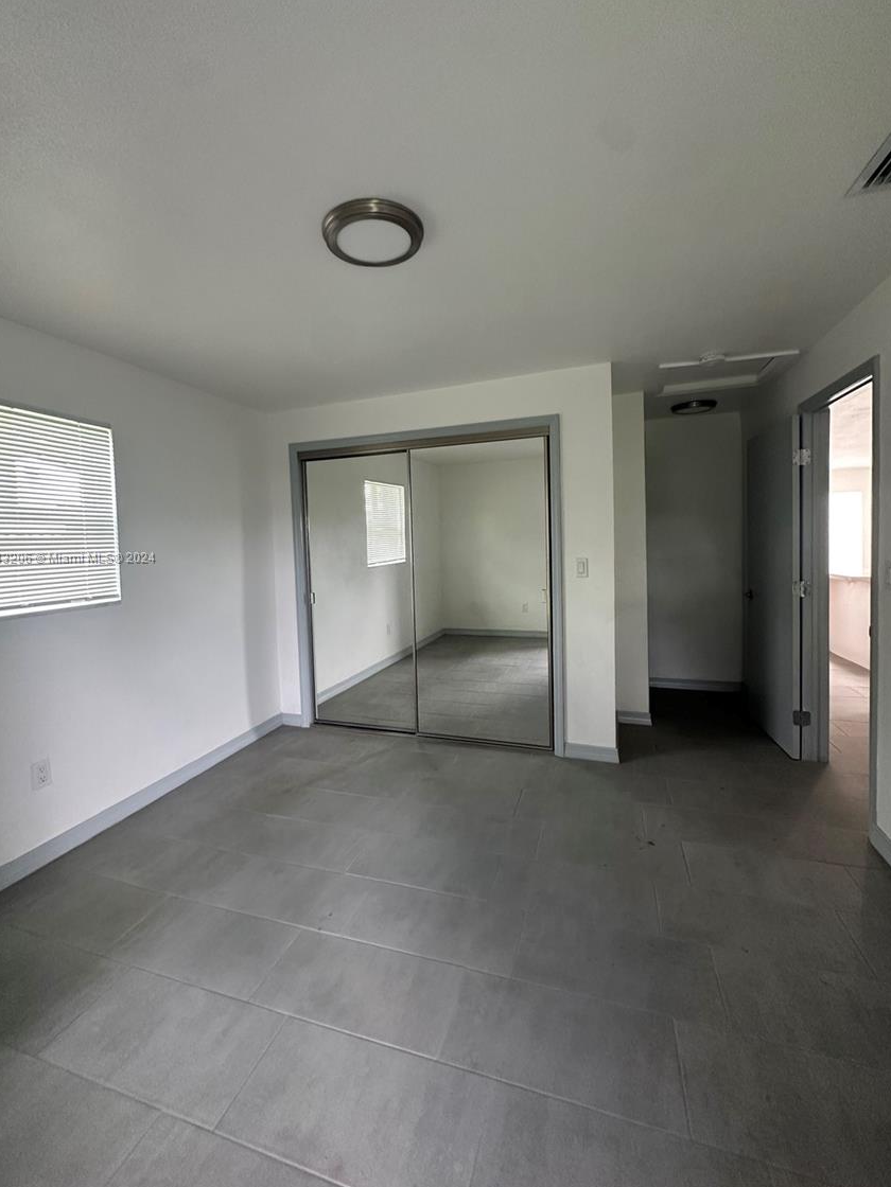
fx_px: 515
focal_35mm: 15
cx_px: 438
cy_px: 559
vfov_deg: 98.1
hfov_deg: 81.7
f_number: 2.2
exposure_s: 1/60
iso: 200
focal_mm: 2.22
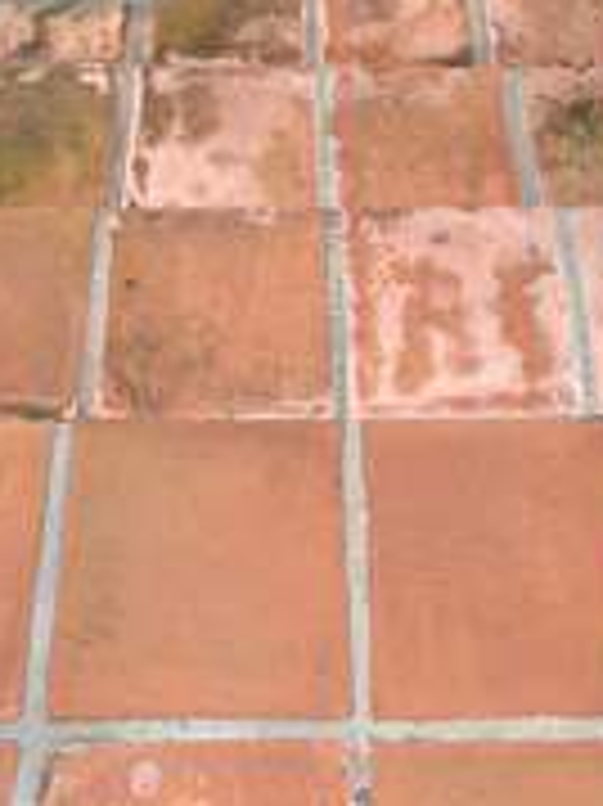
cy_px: -45
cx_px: 333
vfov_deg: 30.3
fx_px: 1349
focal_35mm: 58
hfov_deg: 25.2
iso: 25
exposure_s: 1/471
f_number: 1.8
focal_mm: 4.25
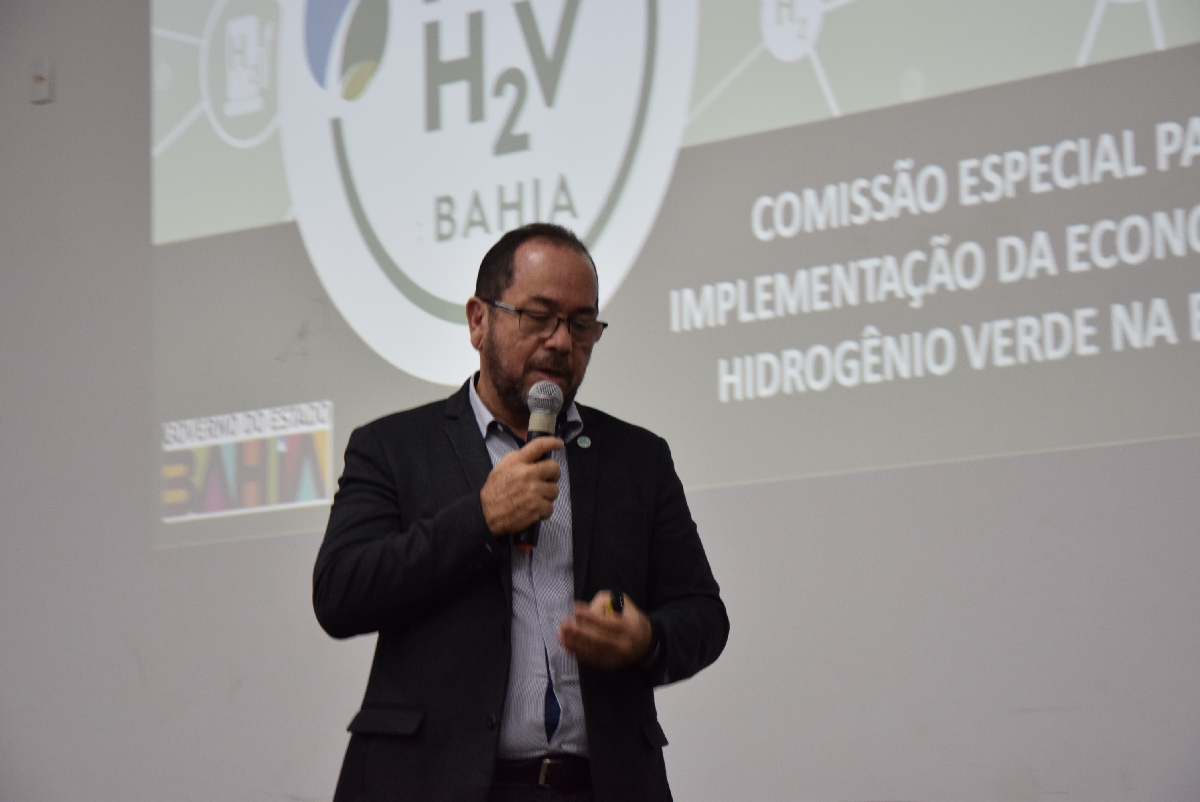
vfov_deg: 15.7
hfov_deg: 23.4
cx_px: 600
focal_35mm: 87
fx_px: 2902
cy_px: 401
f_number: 5
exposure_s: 1/45
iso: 1000
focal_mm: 58
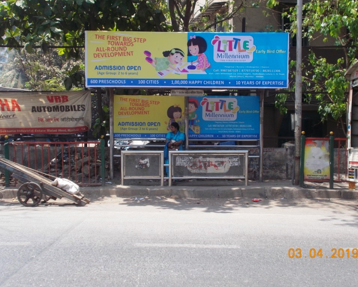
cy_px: 143
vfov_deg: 32.8
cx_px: 186
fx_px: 487
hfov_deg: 40.3
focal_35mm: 46
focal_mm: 7.9
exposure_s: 1/250
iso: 80
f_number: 4.2
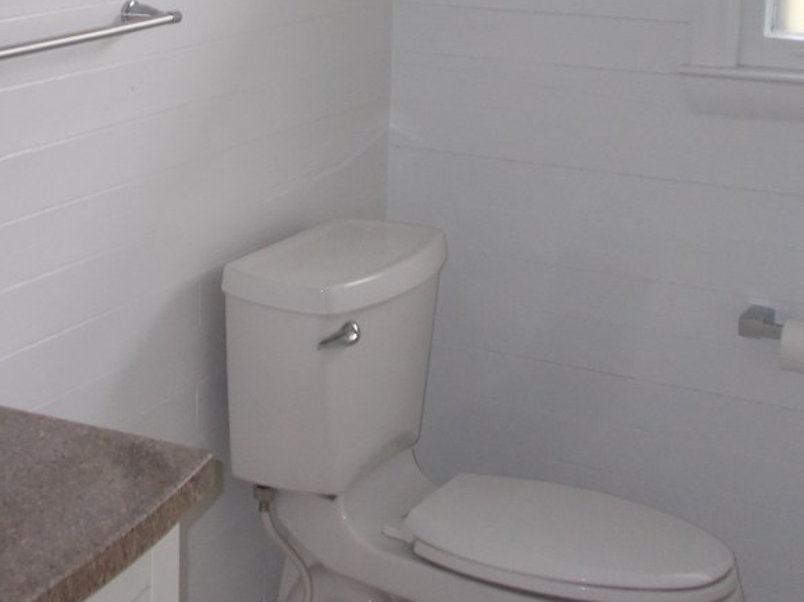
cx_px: 143
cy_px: 83
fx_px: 1811
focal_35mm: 78
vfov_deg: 18.6
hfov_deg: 24.6
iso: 200
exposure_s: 1/30
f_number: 4.2
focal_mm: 7.9
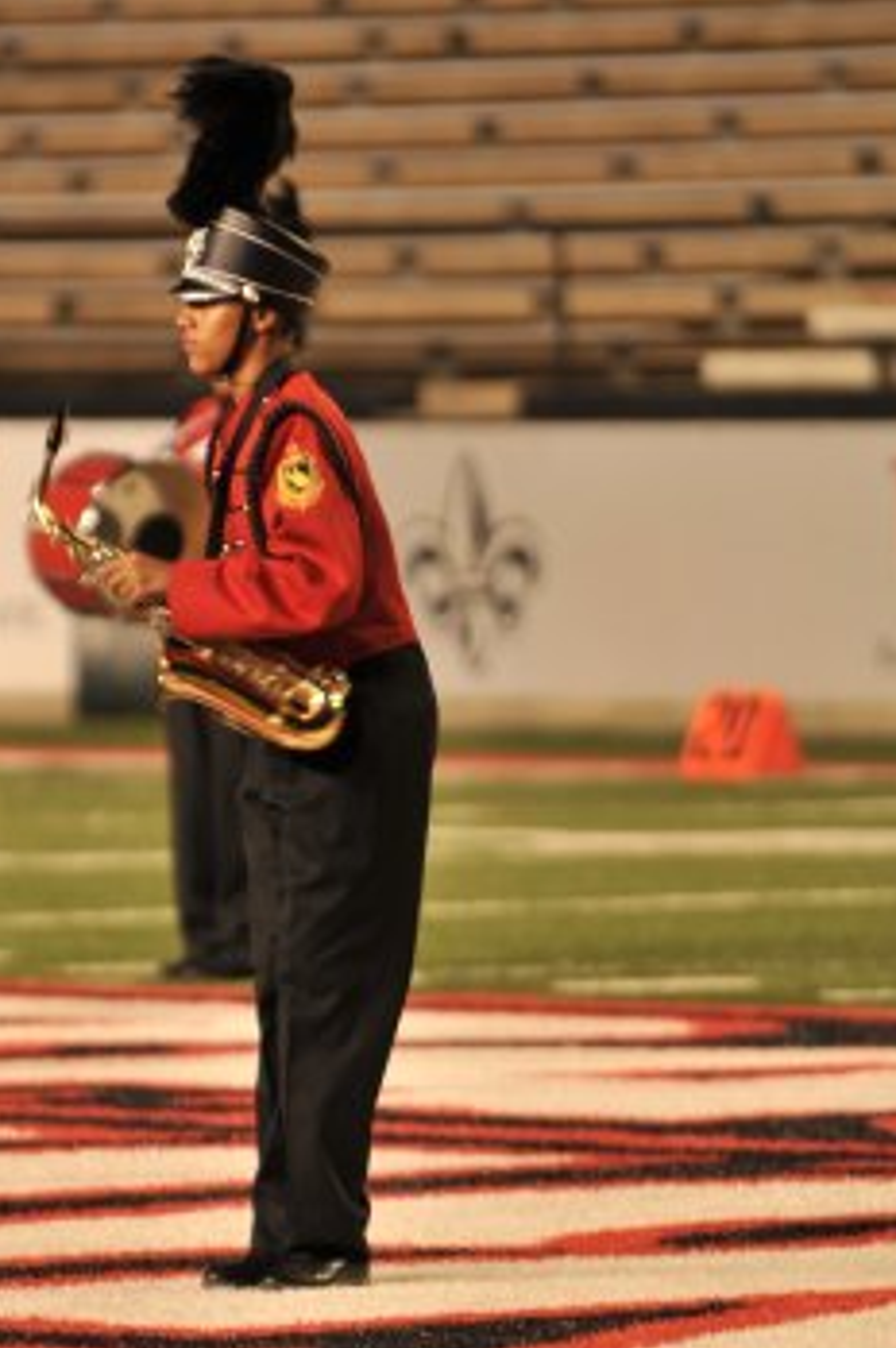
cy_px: 784
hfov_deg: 2.7
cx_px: 257
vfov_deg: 4.0
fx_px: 19301
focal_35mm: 516
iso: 200
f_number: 2.8
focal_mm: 200
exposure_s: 1/80
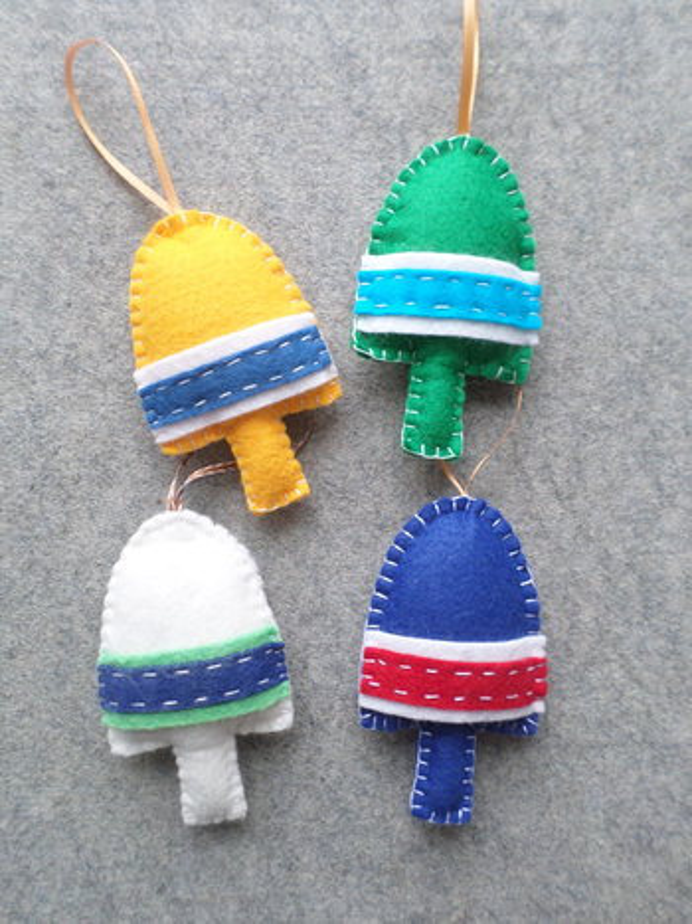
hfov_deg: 54.9
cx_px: 346
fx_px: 667
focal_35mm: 25
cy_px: 462
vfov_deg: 69.4
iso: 80
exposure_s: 1/30
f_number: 2.5
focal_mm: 4.5
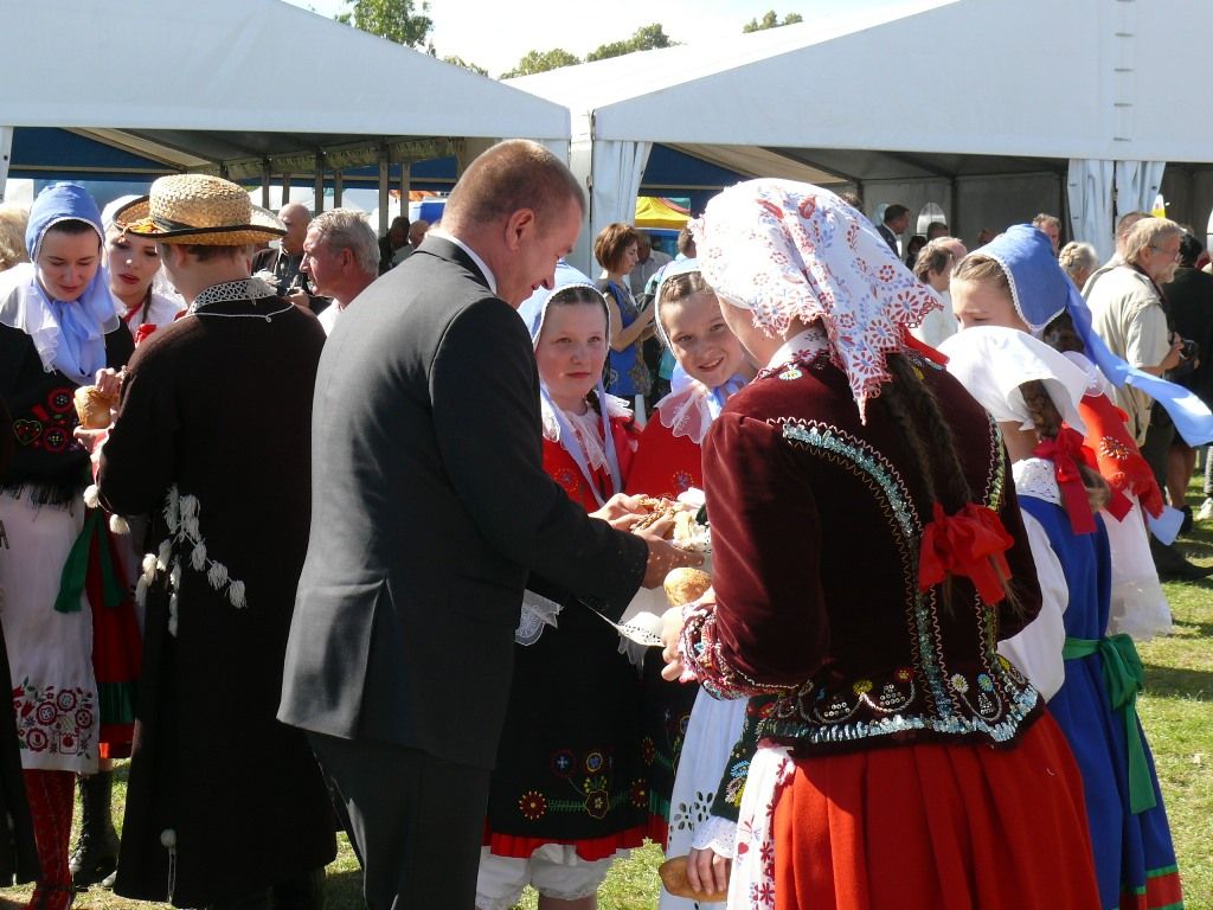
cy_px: 455
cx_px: 606
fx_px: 2278
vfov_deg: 22.6
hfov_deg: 29.8
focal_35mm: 65
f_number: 5
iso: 100
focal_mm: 11.4
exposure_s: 1/250
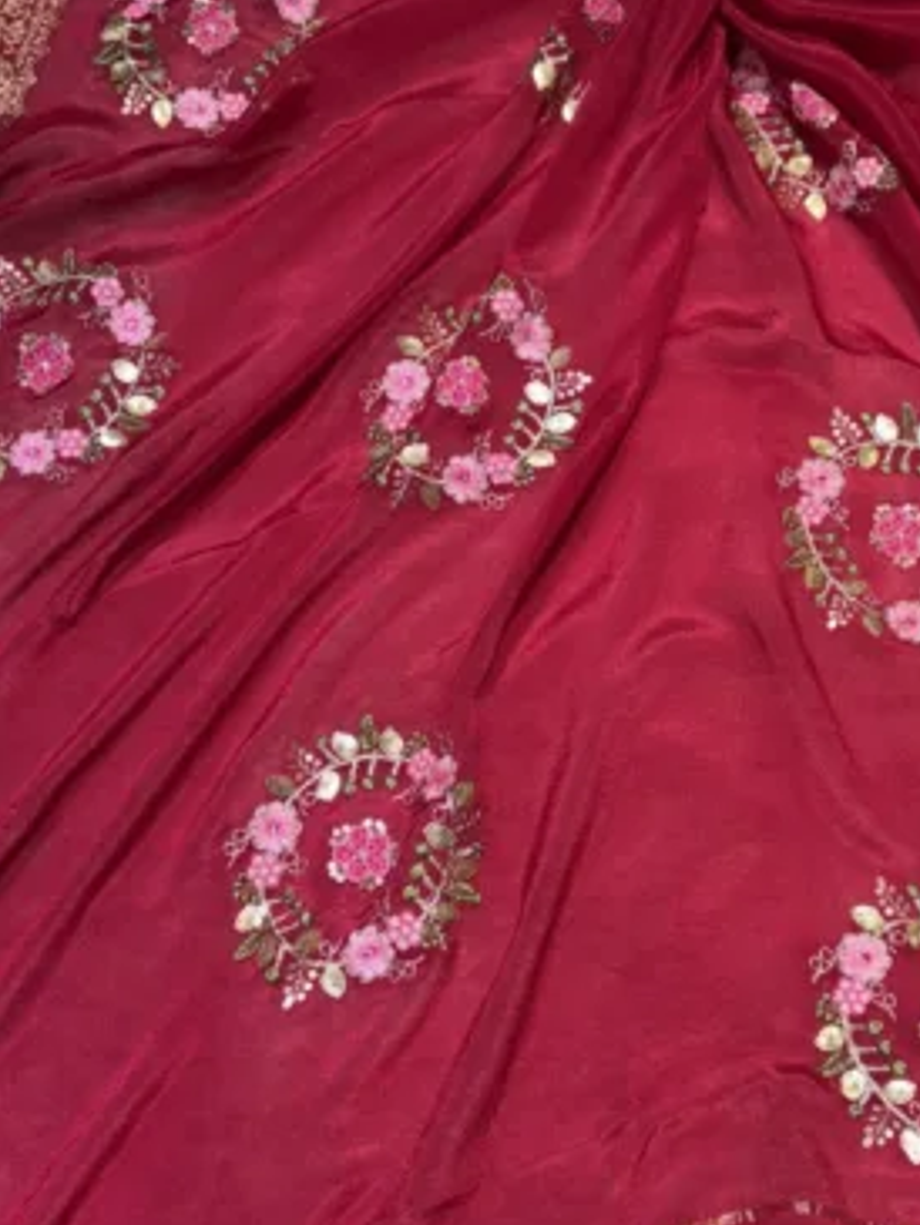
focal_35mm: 57
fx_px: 2019
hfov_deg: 25.5
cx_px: 628
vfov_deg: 33.8
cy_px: 654
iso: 64
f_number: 1.6
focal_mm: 5.96
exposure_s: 1/100
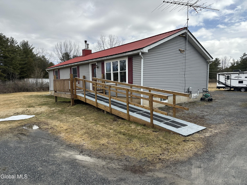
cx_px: 124
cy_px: 92
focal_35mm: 24
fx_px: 171
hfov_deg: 71.6
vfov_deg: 56.8
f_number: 1.78
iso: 80
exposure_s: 1/3597
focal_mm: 6.86
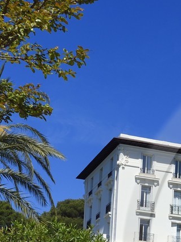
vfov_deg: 16.5
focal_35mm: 116
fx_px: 809
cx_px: 354
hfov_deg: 11.6
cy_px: 266
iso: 200
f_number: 14
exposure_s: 1/320
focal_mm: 32
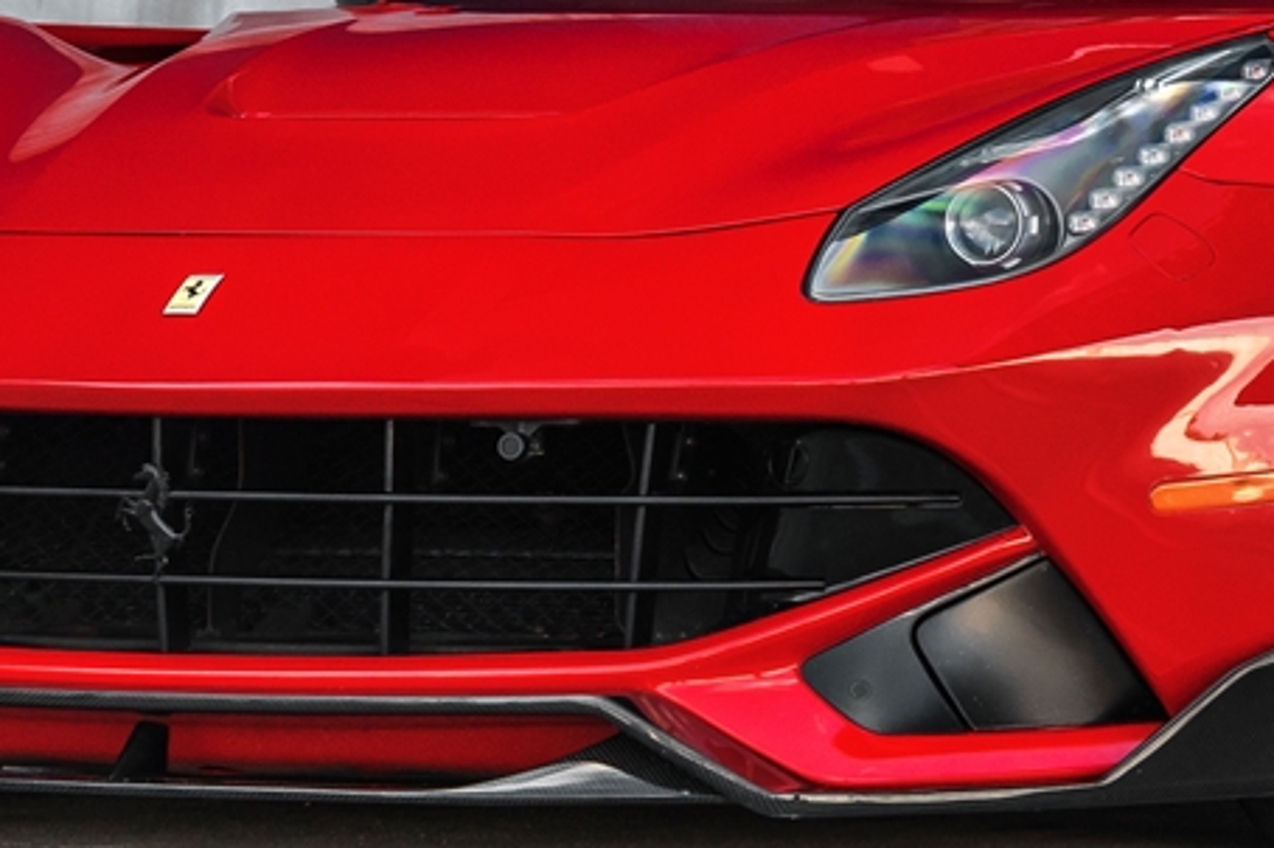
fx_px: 6436
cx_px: 1535
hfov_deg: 11.1
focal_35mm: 182
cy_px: -243
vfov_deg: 7.5
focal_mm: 43
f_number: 5.6
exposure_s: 1/160
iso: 400
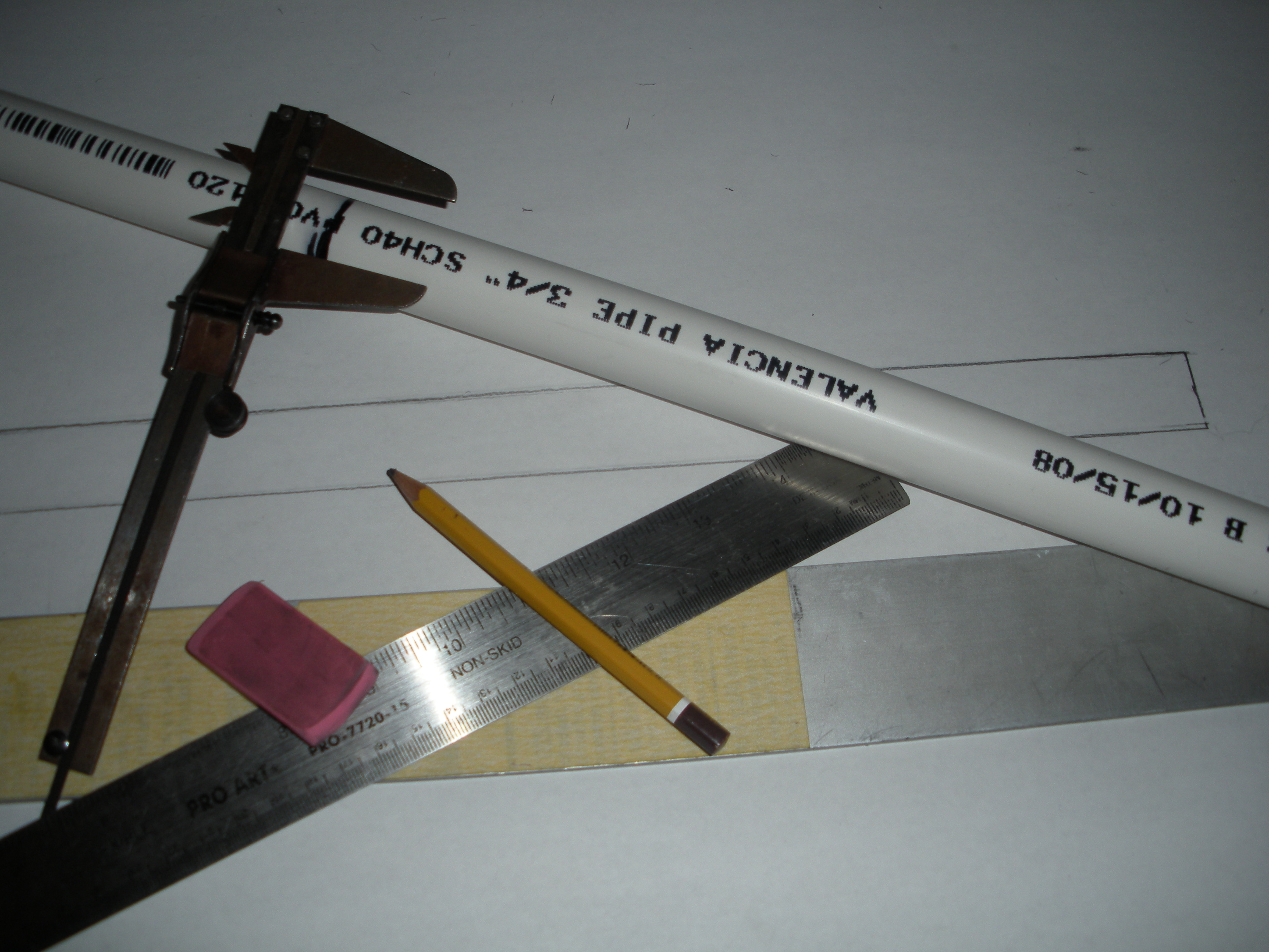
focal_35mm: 36
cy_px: 476
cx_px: 634
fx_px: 1320
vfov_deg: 39.7
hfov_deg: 51.4
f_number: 3.5
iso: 64
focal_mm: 6.3
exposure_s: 1/60
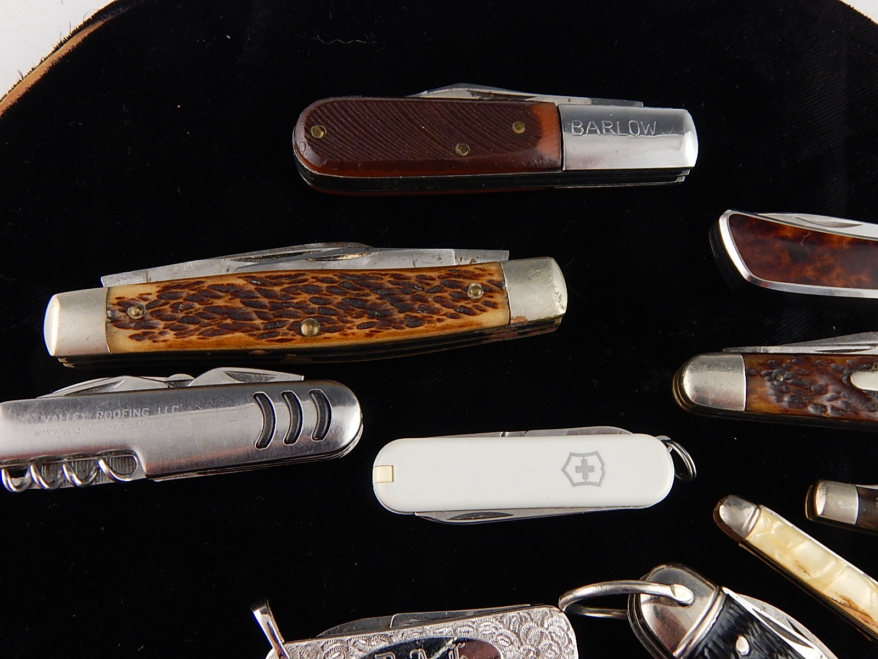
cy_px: 330
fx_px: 964
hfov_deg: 49.0
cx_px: 439
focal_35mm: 38
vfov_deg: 37.7
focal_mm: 6.8
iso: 280
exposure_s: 1/30
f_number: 3.4
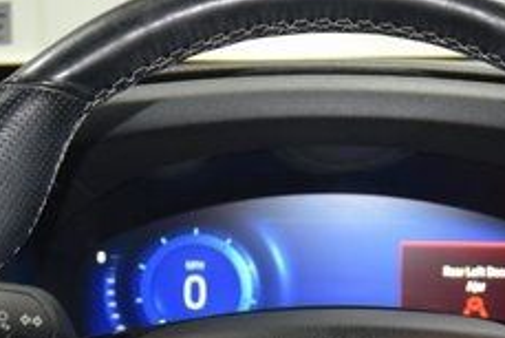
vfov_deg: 11.1
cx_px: 340
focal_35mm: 121
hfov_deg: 16.8
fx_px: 1704
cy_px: 401
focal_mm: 29
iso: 1800
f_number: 3.8
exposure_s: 1/50
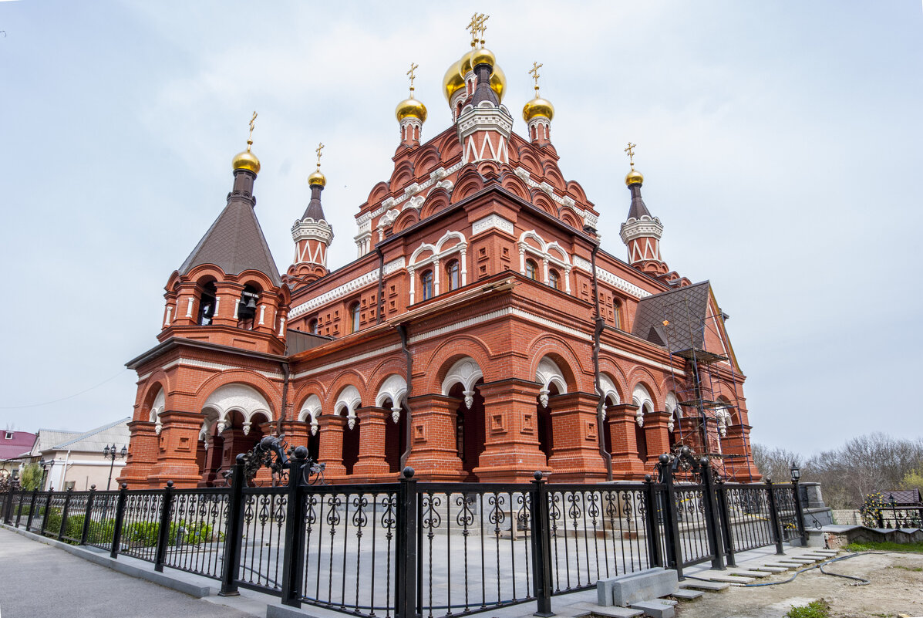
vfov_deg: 59.6
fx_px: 539
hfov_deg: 81.1
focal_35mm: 21
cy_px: 309
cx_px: 462
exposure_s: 1/160
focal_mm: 14
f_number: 10
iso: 200
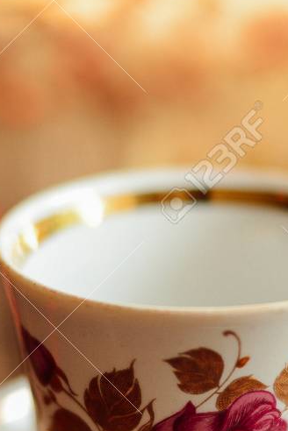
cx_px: 186
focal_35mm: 132
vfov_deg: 15.5
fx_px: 1584
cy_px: 321
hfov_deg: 10.4
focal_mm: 50
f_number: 2.2
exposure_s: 1/125
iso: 125
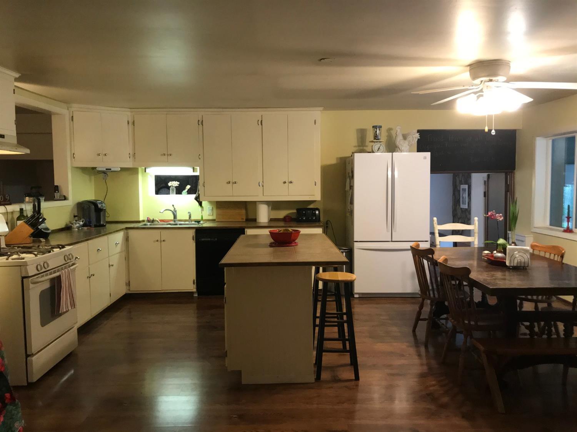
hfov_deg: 63.5
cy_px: 216
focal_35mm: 28
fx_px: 467
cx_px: 288
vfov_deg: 49.7
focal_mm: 3.99
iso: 160
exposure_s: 1/30
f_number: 1.8
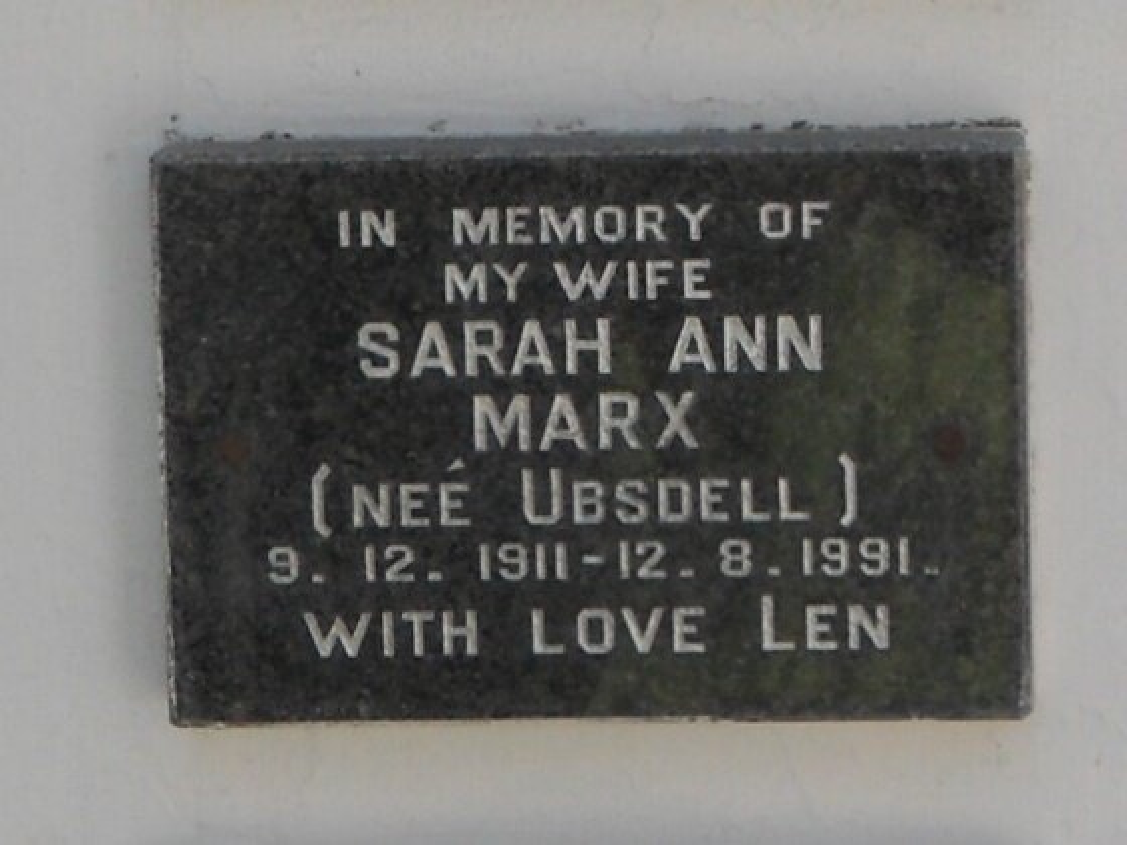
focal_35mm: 46
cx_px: 564
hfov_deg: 41.2
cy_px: 422
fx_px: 1498
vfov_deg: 31.5
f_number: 3.4
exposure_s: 1/320
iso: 80
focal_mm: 8.3
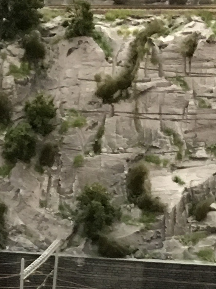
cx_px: -210
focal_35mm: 156
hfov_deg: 9.0
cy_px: 692
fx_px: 1299
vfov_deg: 10.8
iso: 80
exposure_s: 1/17
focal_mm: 4.15
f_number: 2.2
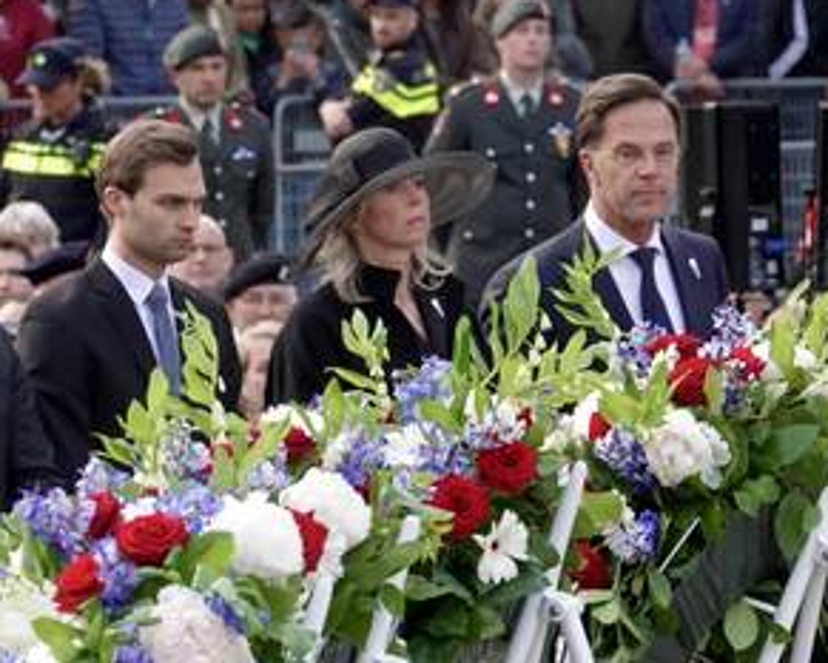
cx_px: 267
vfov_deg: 2.4
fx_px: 15615
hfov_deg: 3.0
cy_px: 499
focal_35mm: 637
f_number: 4
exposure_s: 1/200
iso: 800
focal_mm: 87.11
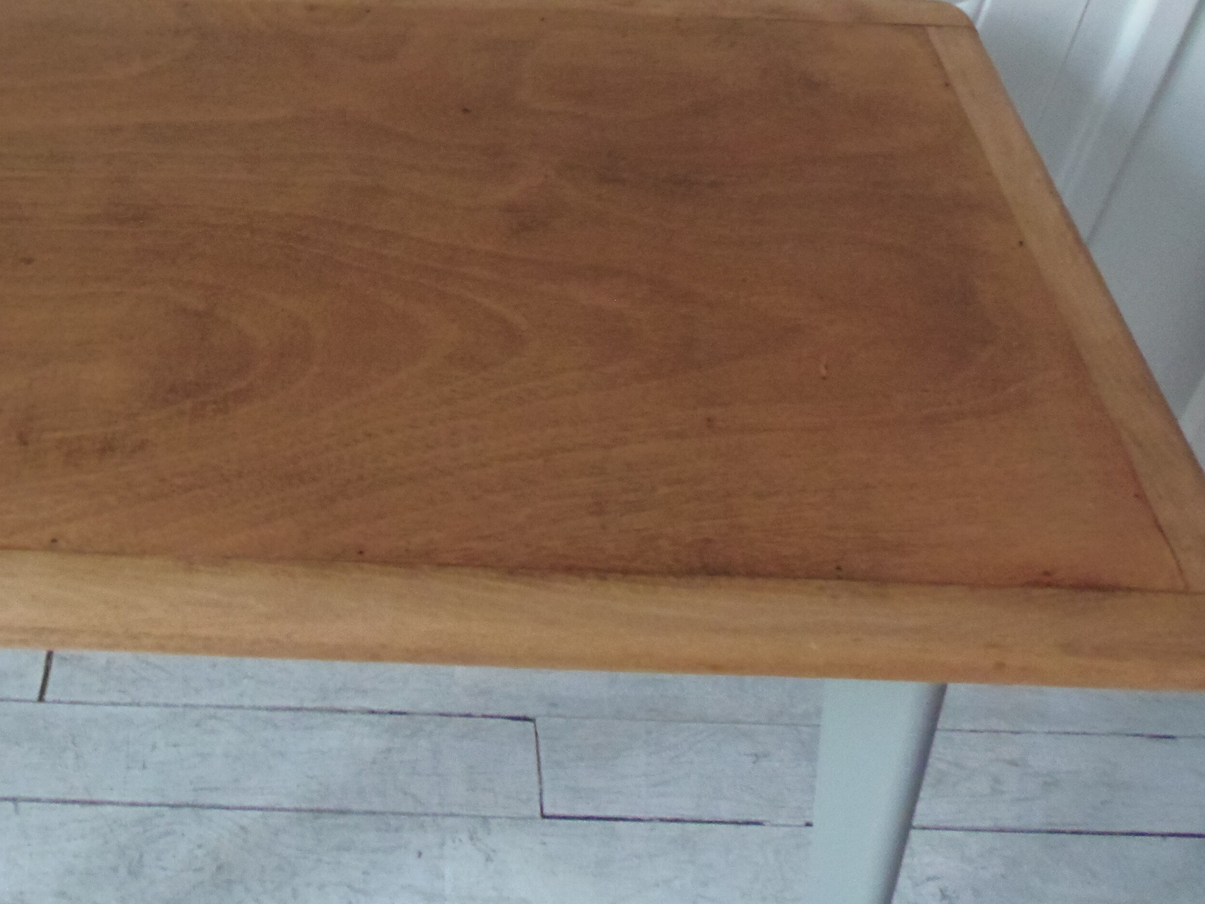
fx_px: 1427
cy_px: 203
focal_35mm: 41
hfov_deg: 44.2
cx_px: 297
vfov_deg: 34.3
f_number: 2.9
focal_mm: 4.3
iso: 400
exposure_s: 1/10
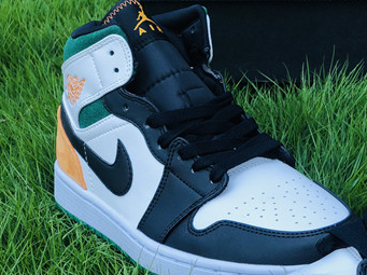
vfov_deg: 13.1
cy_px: 134
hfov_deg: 17.0
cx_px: 371
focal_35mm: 113
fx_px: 1197
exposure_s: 1/292
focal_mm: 6
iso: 16
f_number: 2.4
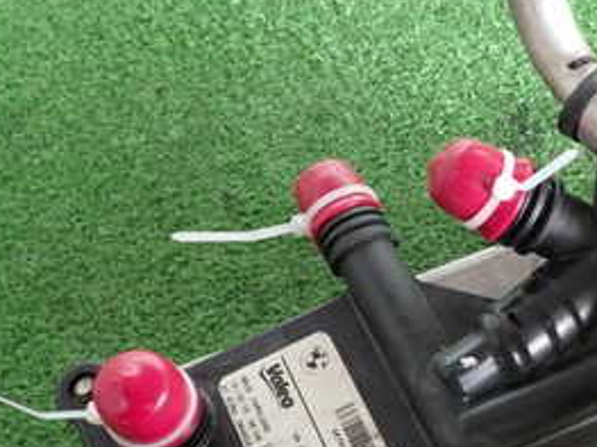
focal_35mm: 57
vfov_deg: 25.6
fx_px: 983
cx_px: 472
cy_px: 245
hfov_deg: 32.9
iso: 200
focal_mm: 4.5
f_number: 2.8
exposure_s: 1/60
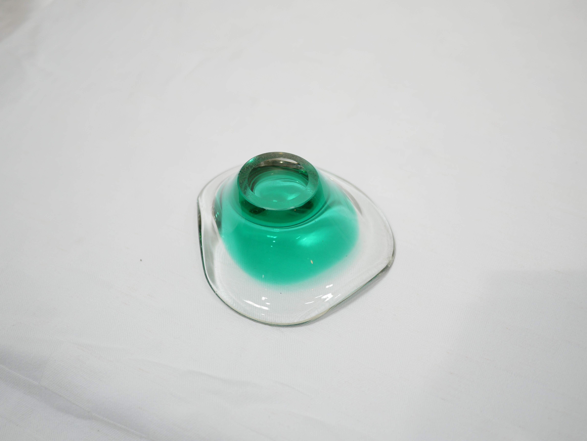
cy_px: 220
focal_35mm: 40
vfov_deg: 36.0
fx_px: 679
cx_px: 294
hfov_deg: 46.8
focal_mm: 20
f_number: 1.7
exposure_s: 1/125
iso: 200
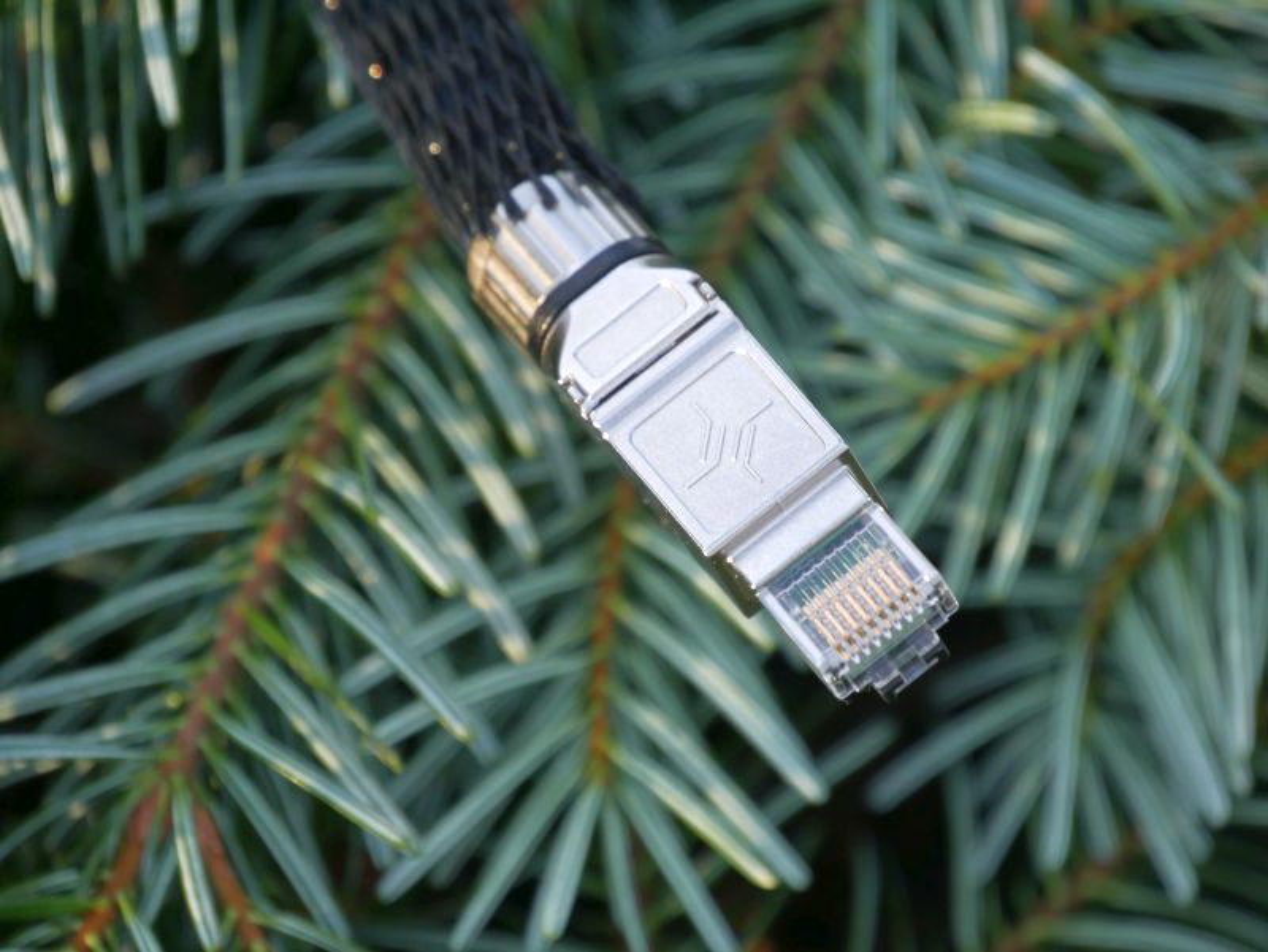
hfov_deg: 7.1
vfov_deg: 5.3
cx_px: 634
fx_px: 10263
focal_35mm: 280
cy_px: 476
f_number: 5.6
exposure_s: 1/320
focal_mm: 140
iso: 640
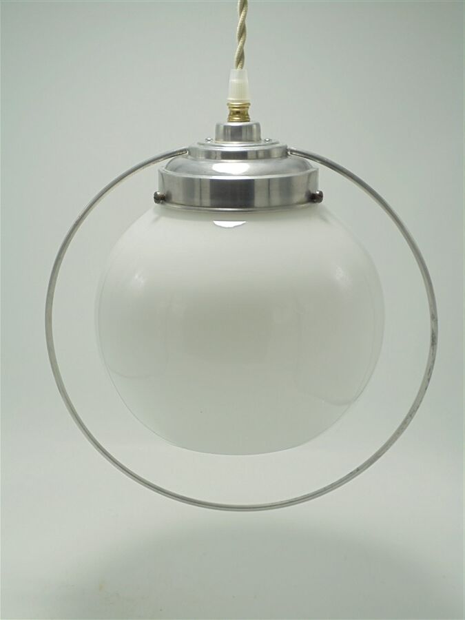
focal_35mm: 49
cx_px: 232
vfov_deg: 38.9
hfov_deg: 29.7
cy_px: 310
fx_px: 878
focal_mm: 8.9
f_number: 4.8
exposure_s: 1/60
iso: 100
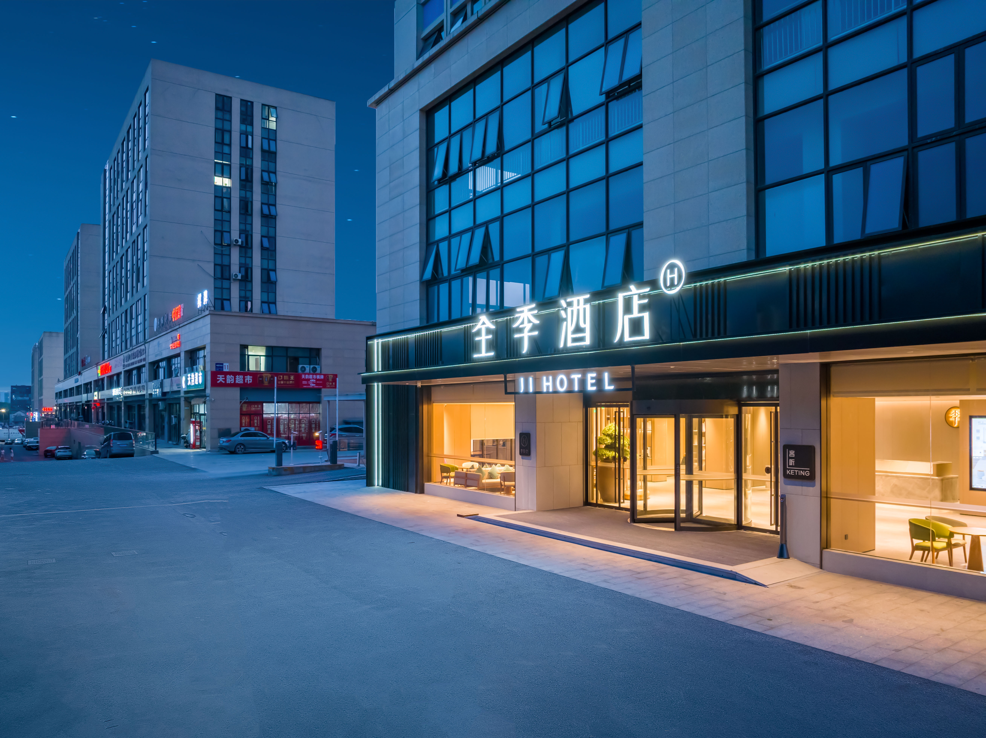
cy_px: 369
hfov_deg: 71.6
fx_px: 683
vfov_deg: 56.8
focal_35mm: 24
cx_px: 493
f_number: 2.8
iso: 400
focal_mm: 12.29
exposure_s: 1/60
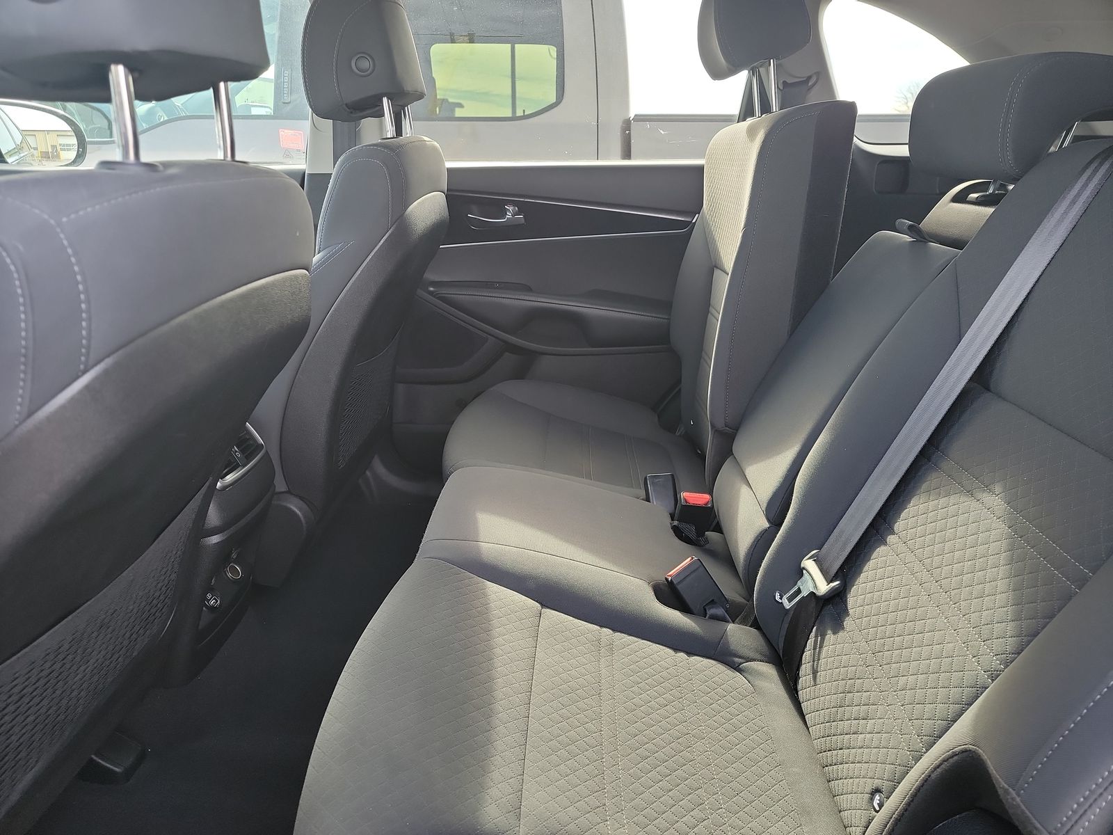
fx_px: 772
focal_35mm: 24
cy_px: 418
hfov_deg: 71.6
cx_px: 556
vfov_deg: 56.8
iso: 107
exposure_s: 1/59
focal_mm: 6.7
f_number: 1.8
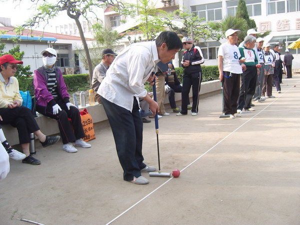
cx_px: 150
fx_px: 295
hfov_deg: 54.0
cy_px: 112
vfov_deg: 41.8
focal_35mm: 34
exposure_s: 1/250
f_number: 2.8
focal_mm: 7.3
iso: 100
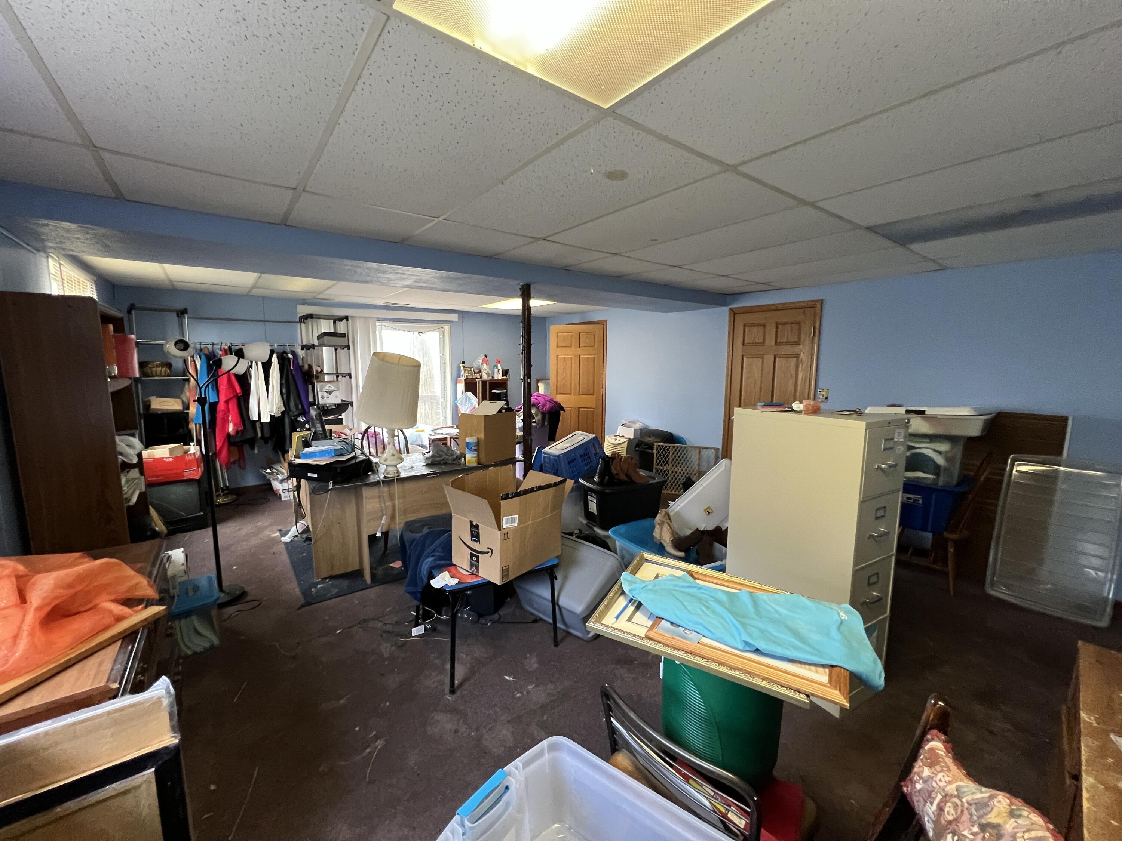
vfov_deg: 89.9
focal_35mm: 13
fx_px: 421
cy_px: 420
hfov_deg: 106.2
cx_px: 561
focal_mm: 1.57
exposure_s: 1/60
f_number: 1.8
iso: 500
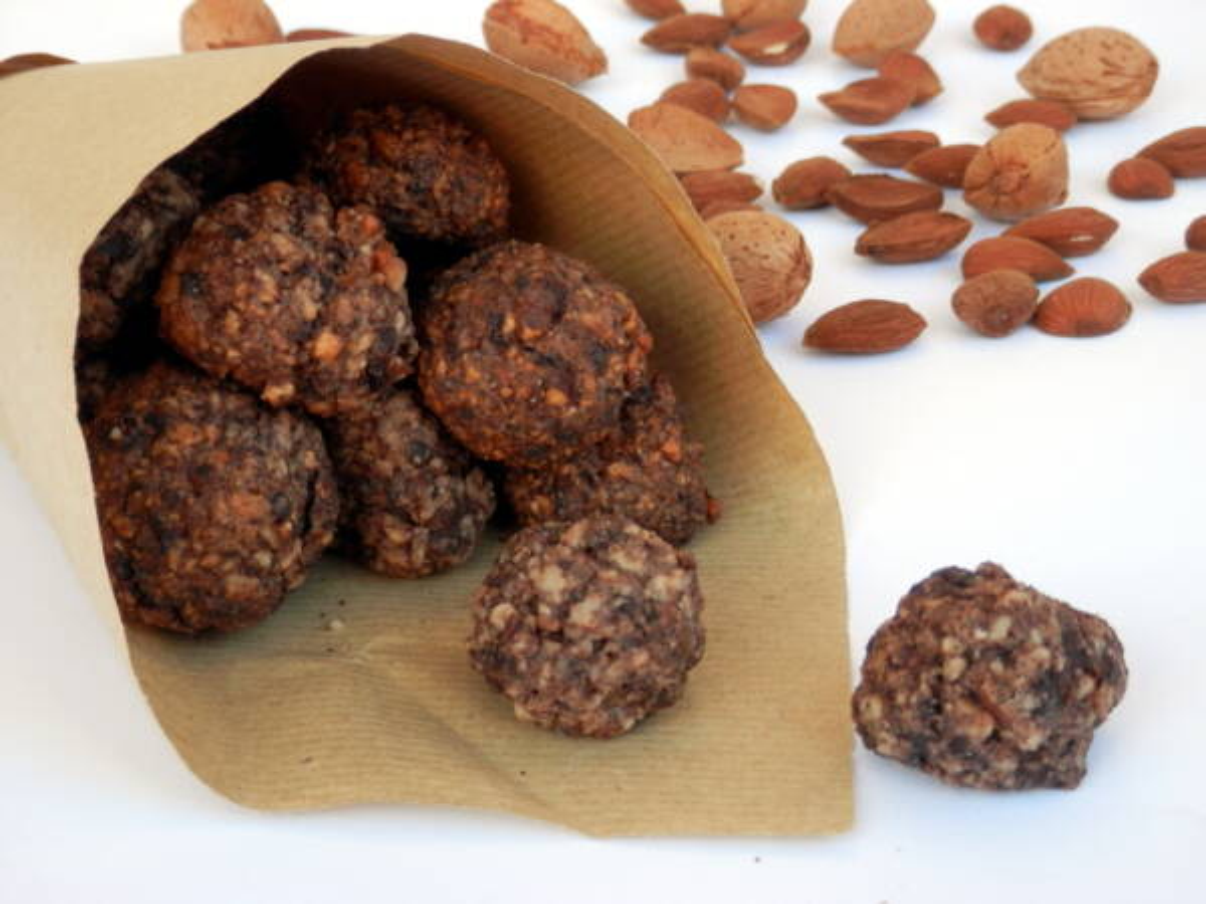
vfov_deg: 22.3
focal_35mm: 66
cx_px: 603
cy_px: 452
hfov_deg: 29.4
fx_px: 2299
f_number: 4.4
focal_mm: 11.9
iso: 100
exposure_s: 1/100
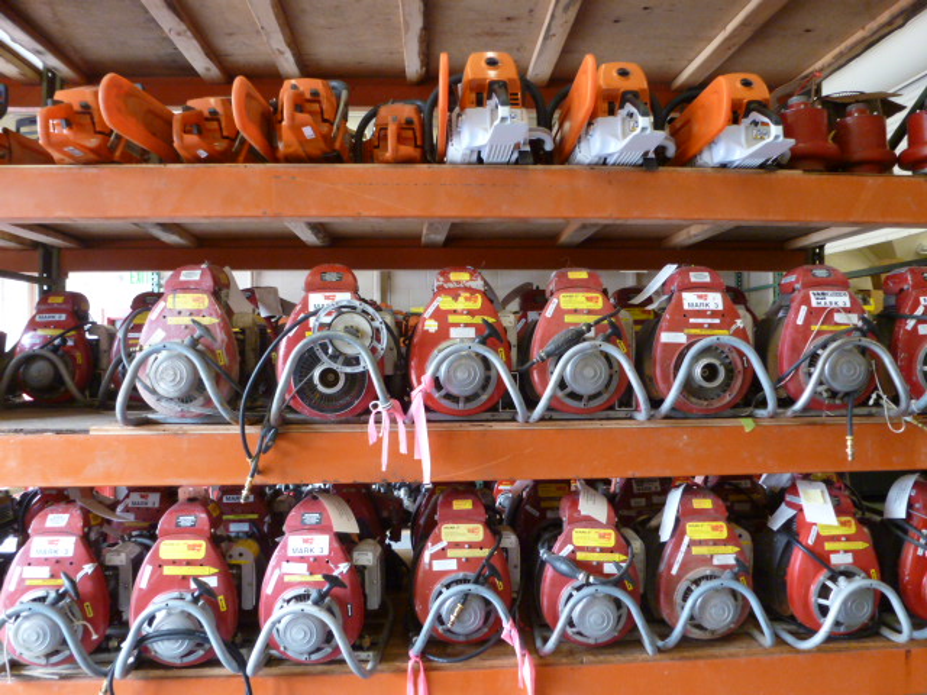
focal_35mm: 24
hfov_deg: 71.6
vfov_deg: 56.8
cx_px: 464
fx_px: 643
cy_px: 348
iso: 400
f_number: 3.3
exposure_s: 1/60
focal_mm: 4.3
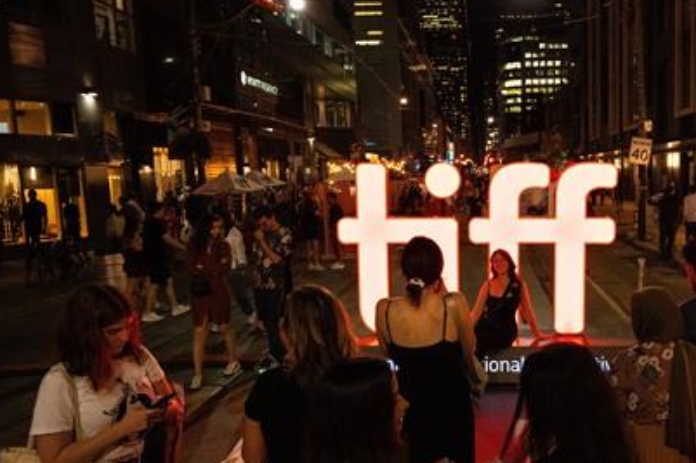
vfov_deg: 38.8
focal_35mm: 34
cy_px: 266
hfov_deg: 54.1
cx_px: 489
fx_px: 657
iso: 16000
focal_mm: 21
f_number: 5
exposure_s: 1/250
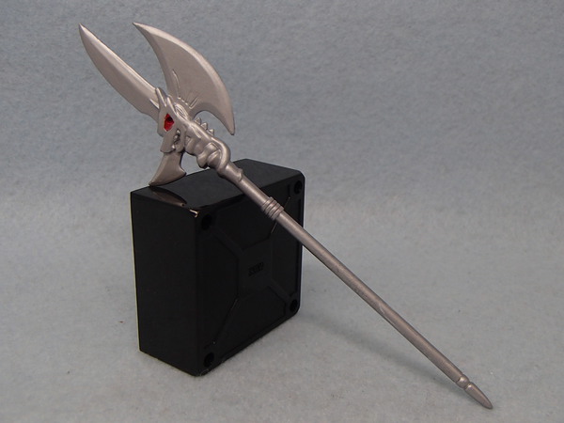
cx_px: 282
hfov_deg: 50.1
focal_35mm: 37
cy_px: 212
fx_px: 603
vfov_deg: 38.7
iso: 200
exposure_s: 1/160
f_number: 4.7
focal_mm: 6.64
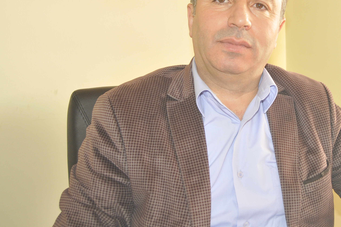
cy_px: 74
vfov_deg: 27.8
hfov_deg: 40.4
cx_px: 241
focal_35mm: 48
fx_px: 454
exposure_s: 1/60
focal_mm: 22
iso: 720
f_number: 4.5
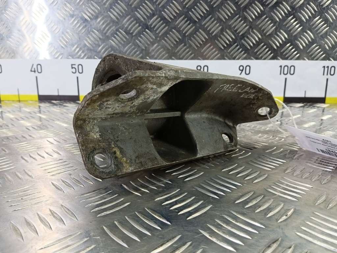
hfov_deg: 73.9
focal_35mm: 23
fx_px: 224
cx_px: 168
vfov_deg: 58.9
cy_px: 126
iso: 148
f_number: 1.6
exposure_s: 1/50
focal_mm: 4.11
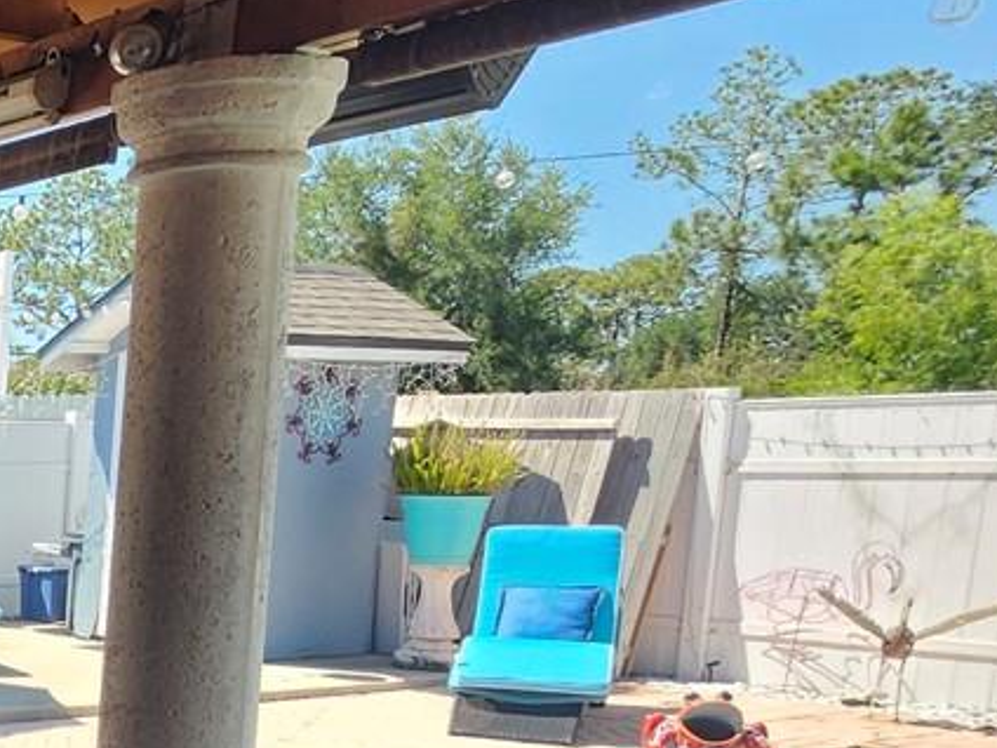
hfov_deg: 25.7
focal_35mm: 49
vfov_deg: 28.5
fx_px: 1411
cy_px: 682
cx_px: -588
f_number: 2.2
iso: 40
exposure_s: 1/457
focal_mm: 1.74
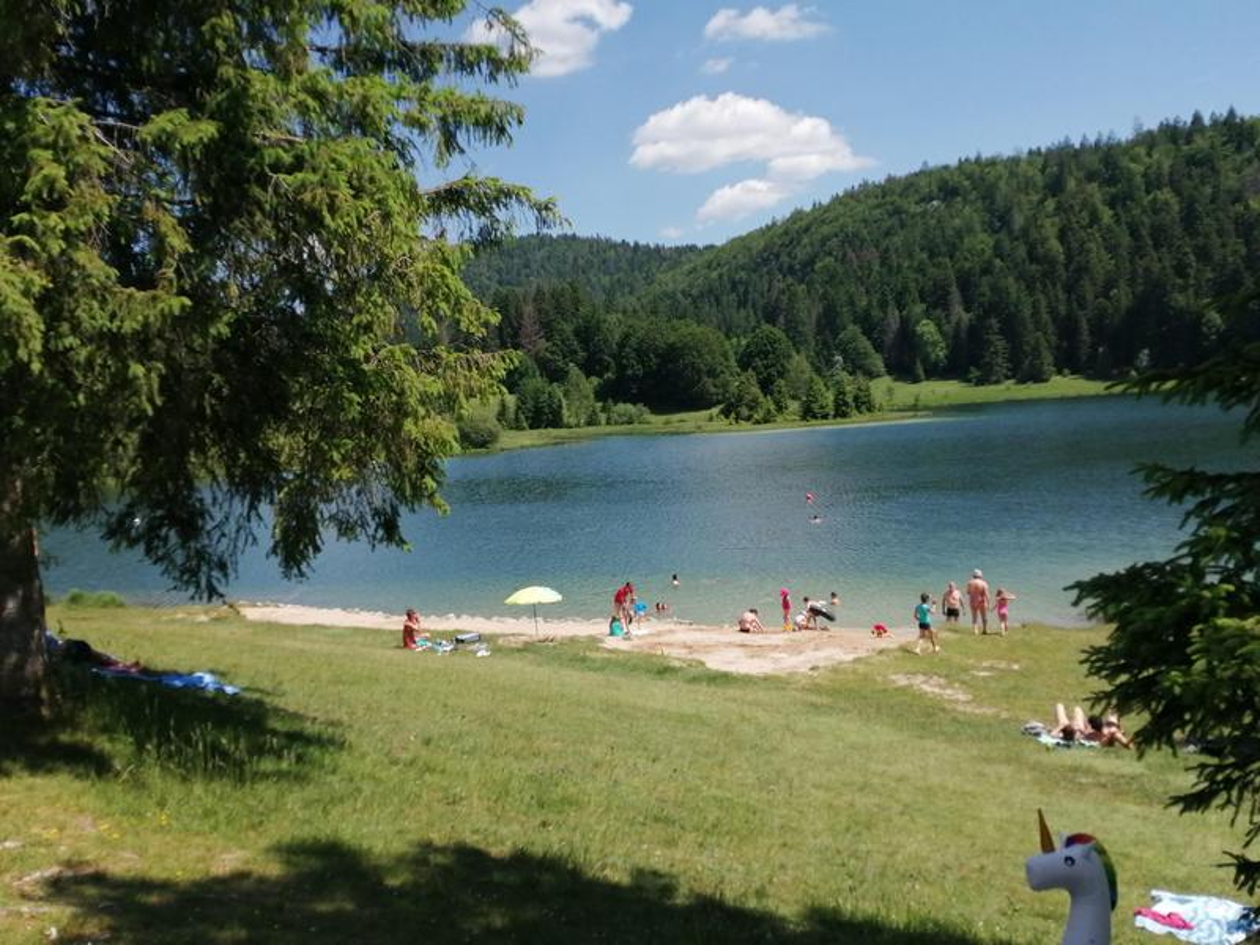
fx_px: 1165
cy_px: 472
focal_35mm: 32
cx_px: 630
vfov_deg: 44.2
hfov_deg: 56.8
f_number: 1.8
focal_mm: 3.62
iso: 50
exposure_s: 1/1754
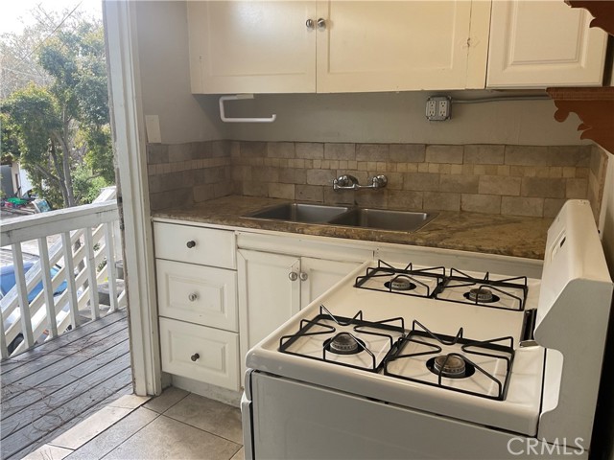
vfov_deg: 48.2
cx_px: 307
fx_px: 514
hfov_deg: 61.7
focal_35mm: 29
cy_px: 230
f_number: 1.8
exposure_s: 1/120
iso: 64
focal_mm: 3
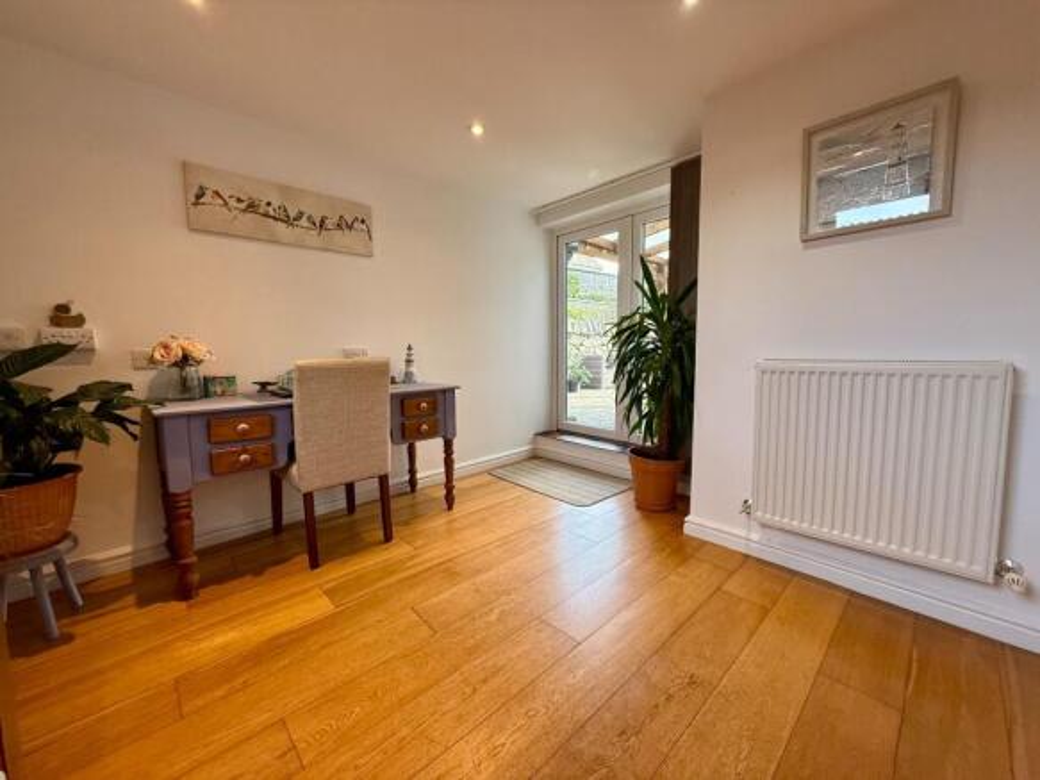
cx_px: 520
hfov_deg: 102.1
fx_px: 421
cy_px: 390
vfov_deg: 85.7
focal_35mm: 14
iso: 125
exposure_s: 1/99
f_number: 2.2
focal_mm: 2.22
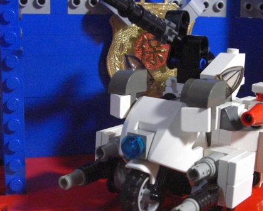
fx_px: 545
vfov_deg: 21.9
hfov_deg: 27.0
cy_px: 127
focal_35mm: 70
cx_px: 170
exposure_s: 1/80
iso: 800
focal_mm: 7.6
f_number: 3
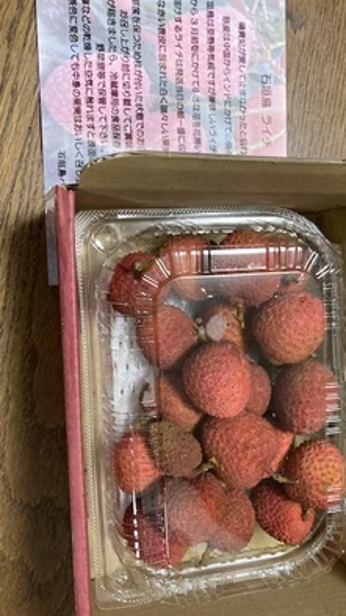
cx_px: 191
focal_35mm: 31
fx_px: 507
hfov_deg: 37.7
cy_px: 306
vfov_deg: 62.7
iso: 250
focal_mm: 3.99
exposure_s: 1/50
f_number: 1.8
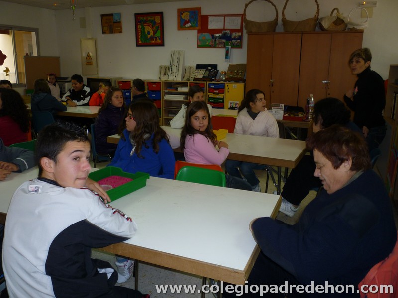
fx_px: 333
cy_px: 149
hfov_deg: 61.7
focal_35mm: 29
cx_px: 199
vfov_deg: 48.2
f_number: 3.3
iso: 100
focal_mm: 5.2
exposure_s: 1/30
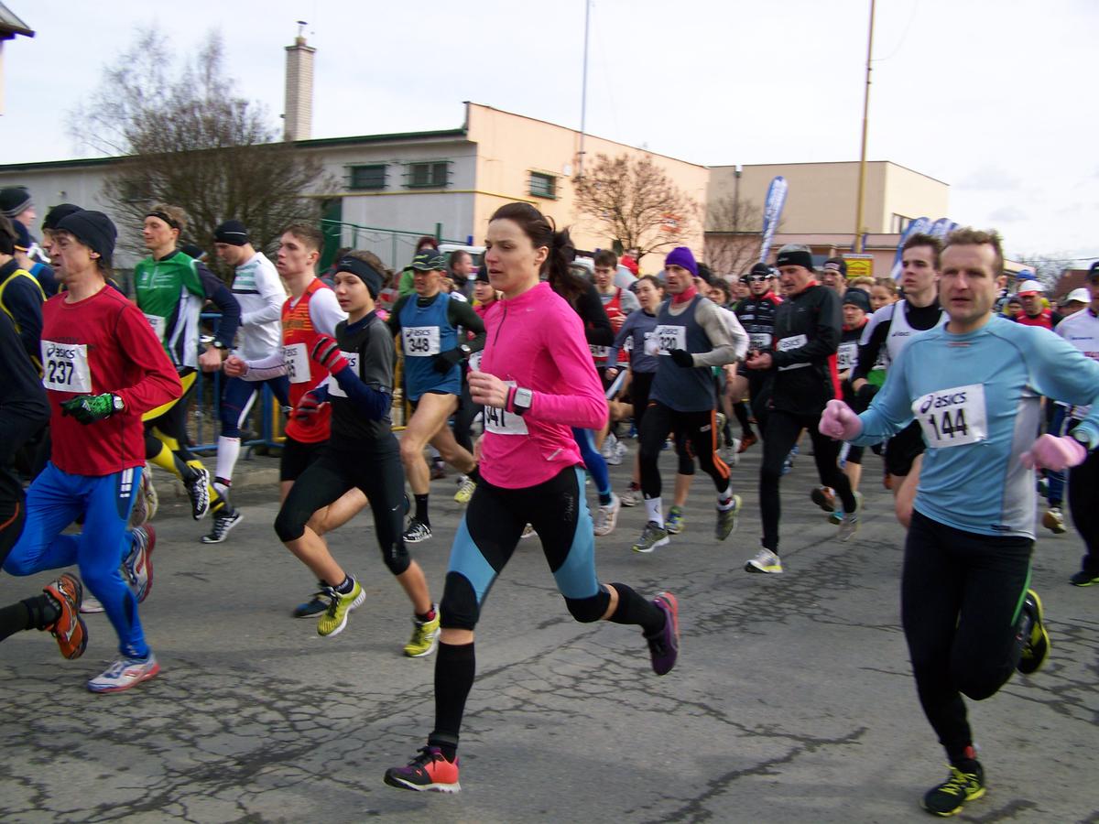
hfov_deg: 49.0
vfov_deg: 37.7
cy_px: 412
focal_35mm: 38
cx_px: 550
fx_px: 1206
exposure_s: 1/500
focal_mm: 6.3
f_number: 2.8
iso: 64
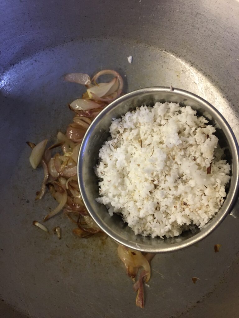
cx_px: 120
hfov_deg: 48.2
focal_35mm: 29
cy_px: 159
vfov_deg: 61.7
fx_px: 267
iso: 125
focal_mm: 4.15
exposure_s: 1/17
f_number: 2.2
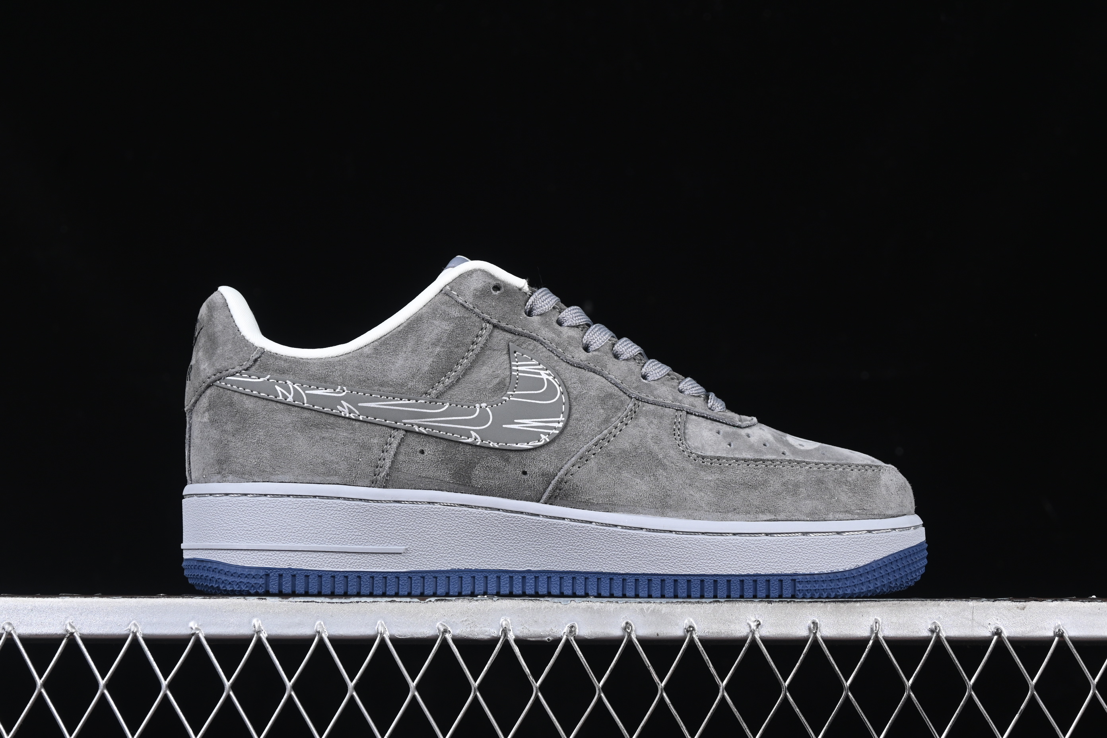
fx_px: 2306
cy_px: 369
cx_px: 554
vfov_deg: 18.2
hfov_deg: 27.0
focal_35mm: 75
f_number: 7.1
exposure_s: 1/60
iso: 160
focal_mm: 50
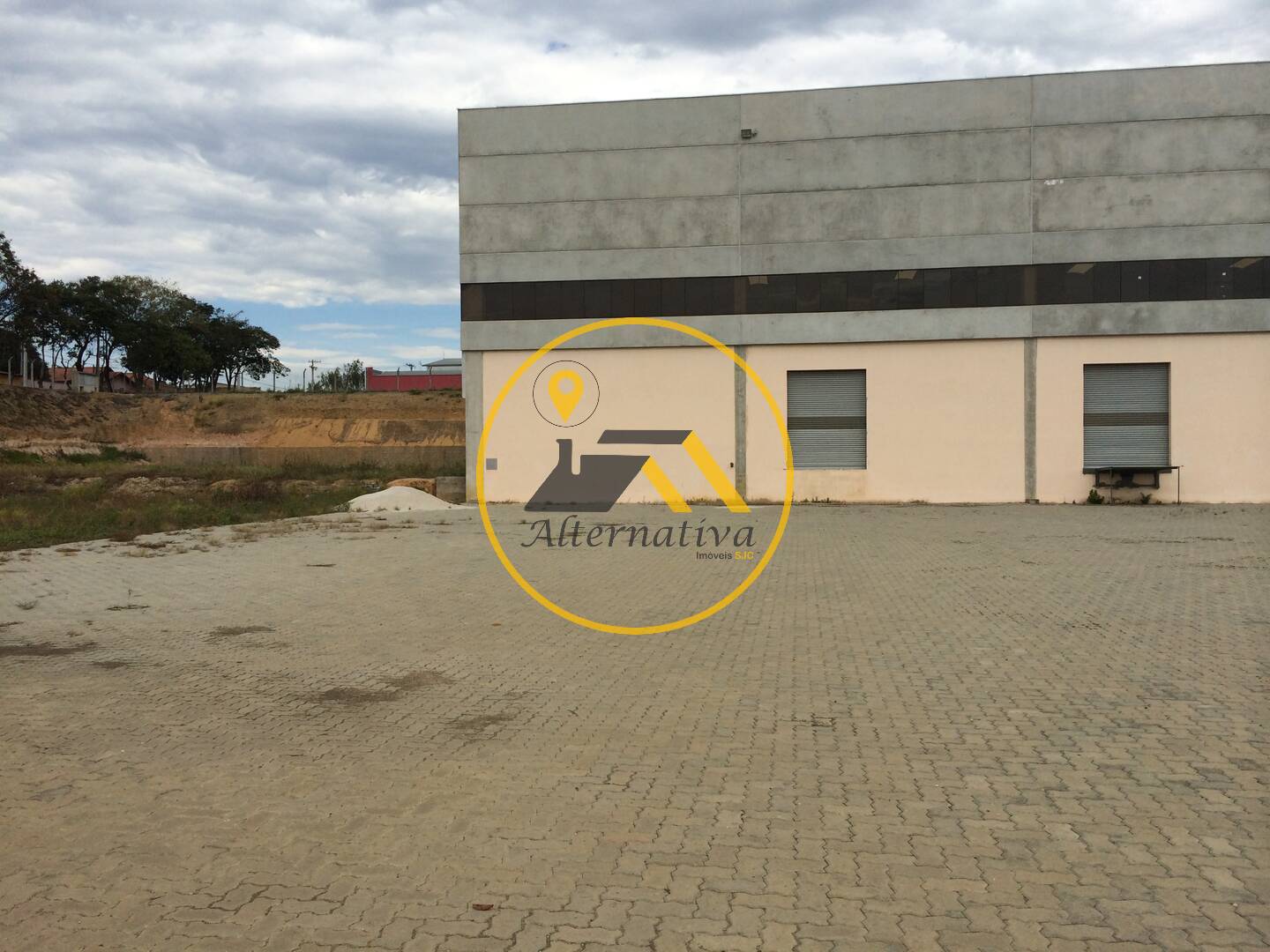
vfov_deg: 46.8
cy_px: 476
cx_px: 635
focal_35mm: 30
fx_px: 1101
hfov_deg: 60.0
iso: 32
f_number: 2.2
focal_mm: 4.12
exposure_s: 1/2564
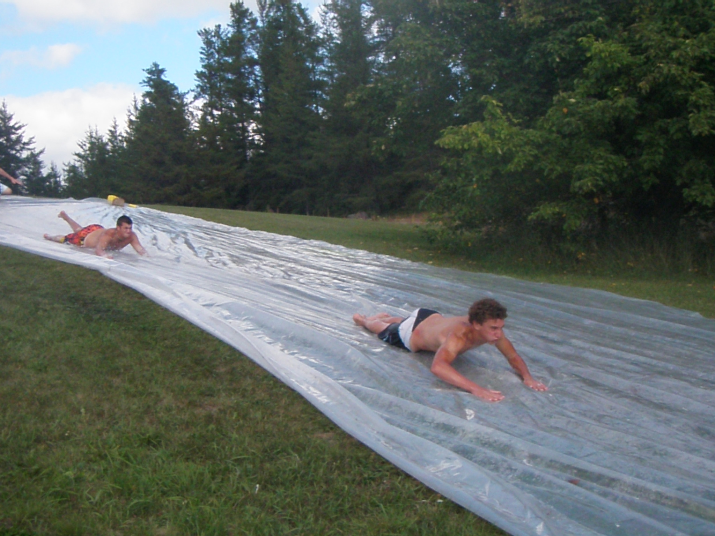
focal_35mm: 51
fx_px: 1053
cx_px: 358
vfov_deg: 28.6
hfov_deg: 37.5
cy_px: 268
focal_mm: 9.13
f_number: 7.1
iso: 800
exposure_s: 1/1000
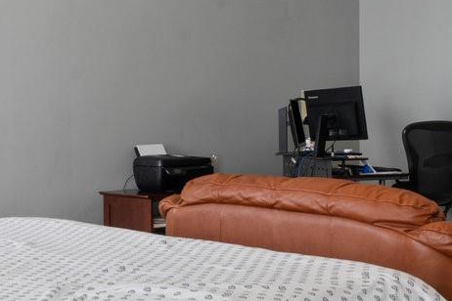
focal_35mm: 71
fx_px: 891
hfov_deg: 28.3
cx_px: 289
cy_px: 144
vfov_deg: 19.2
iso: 100
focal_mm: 16
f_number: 13
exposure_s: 2
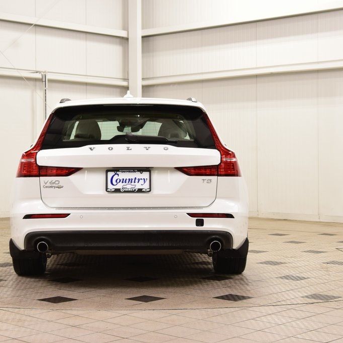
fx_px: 818
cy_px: 172
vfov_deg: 23.7
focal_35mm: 73
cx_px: 129
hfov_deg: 23.6
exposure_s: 1/30
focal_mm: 38
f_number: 7.1
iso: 800
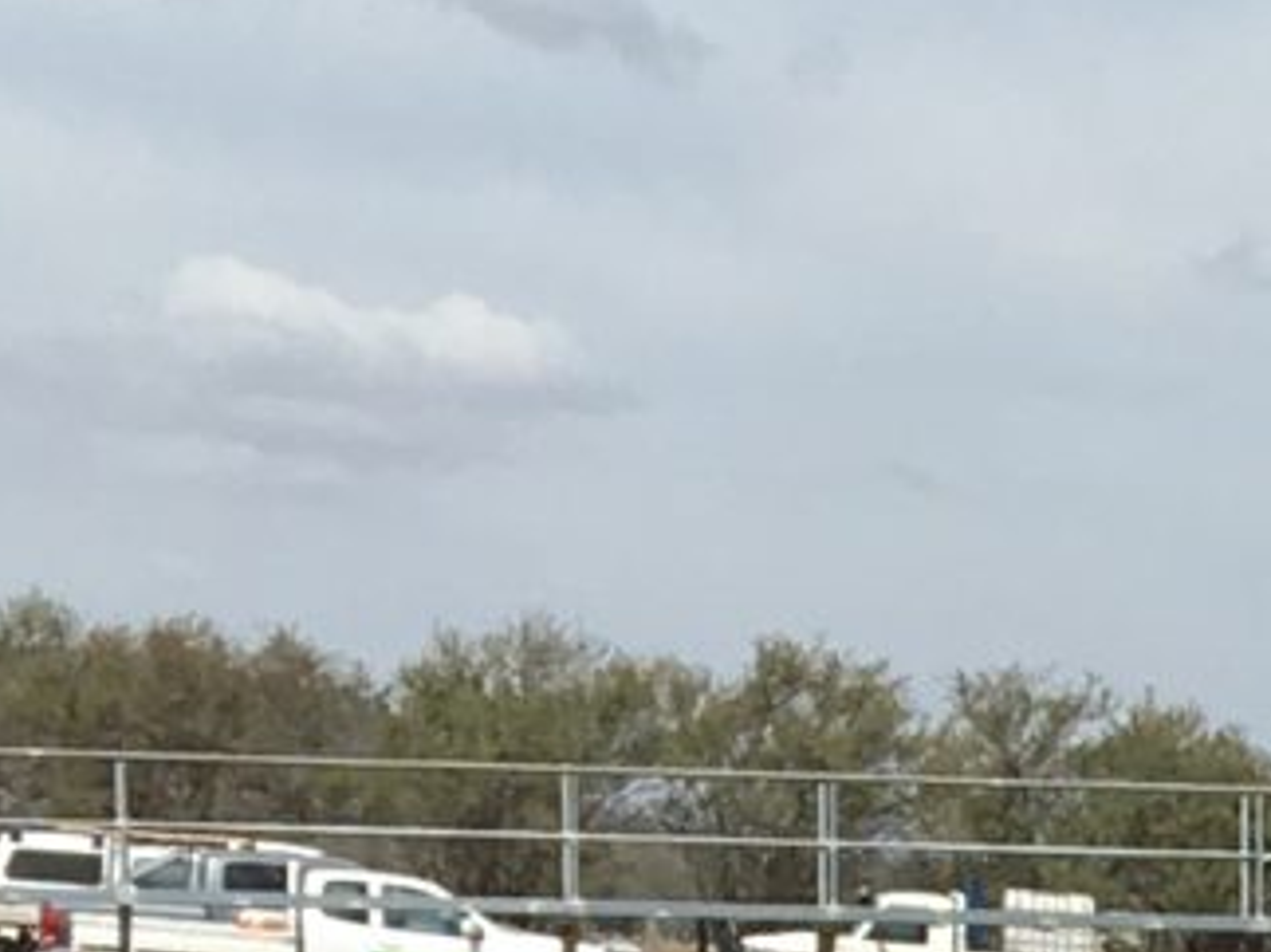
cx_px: 2876
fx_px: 8442
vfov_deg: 6.0
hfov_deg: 8.0
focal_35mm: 230
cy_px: 2939
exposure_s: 1/1876
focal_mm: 4.15
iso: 25
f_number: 2.2
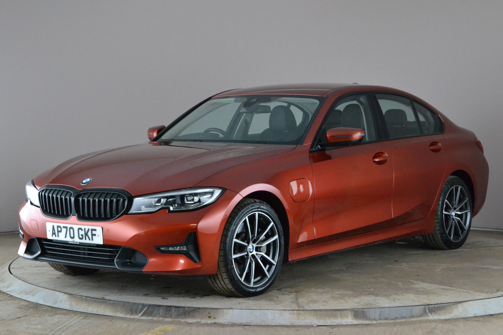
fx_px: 1048
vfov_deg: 18.2
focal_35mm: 75
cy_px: 168
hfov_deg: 27.0
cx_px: 252
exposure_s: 1/50
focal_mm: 50
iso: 3200
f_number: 11
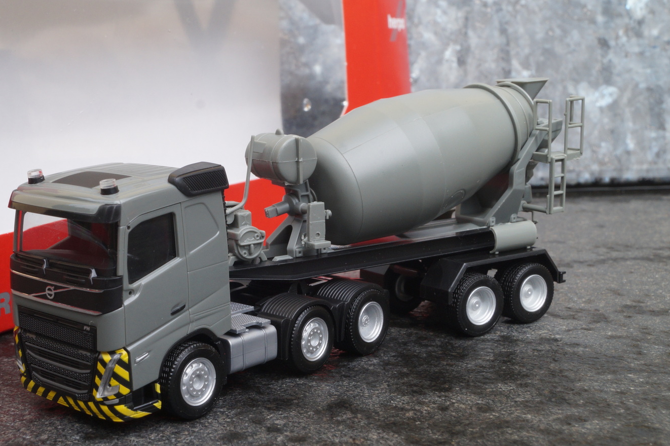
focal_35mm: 59
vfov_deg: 22.9
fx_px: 1097
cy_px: 272
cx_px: 213
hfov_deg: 33.6
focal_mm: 26
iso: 250
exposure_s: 1/60
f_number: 18
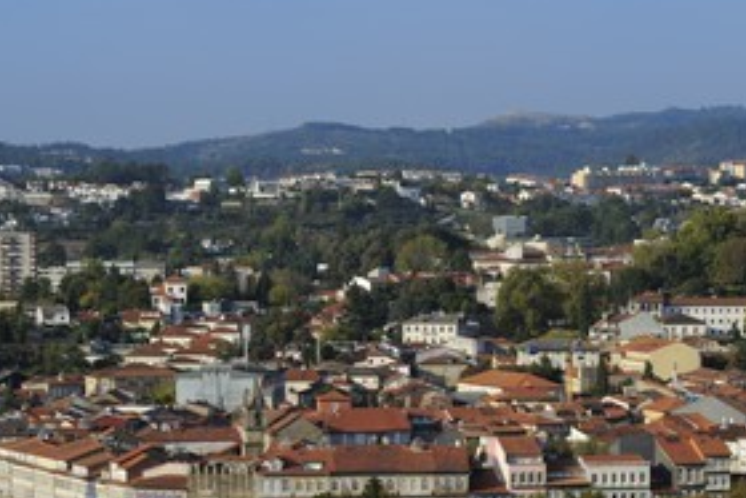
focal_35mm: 150
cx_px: 469
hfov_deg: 13.7
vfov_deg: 9.1
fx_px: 3110
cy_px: 360
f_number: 11
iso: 200
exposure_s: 1/160
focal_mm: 100
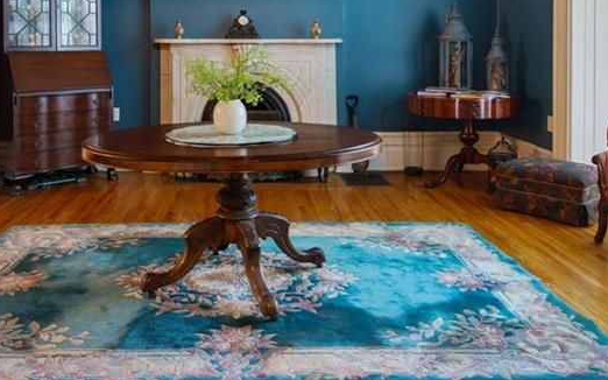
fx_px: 563
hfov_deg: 56.4
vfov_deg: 35.1
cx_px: 249
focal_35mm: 34
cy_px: 38
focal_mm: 17
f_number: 9
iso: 320
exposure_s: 10
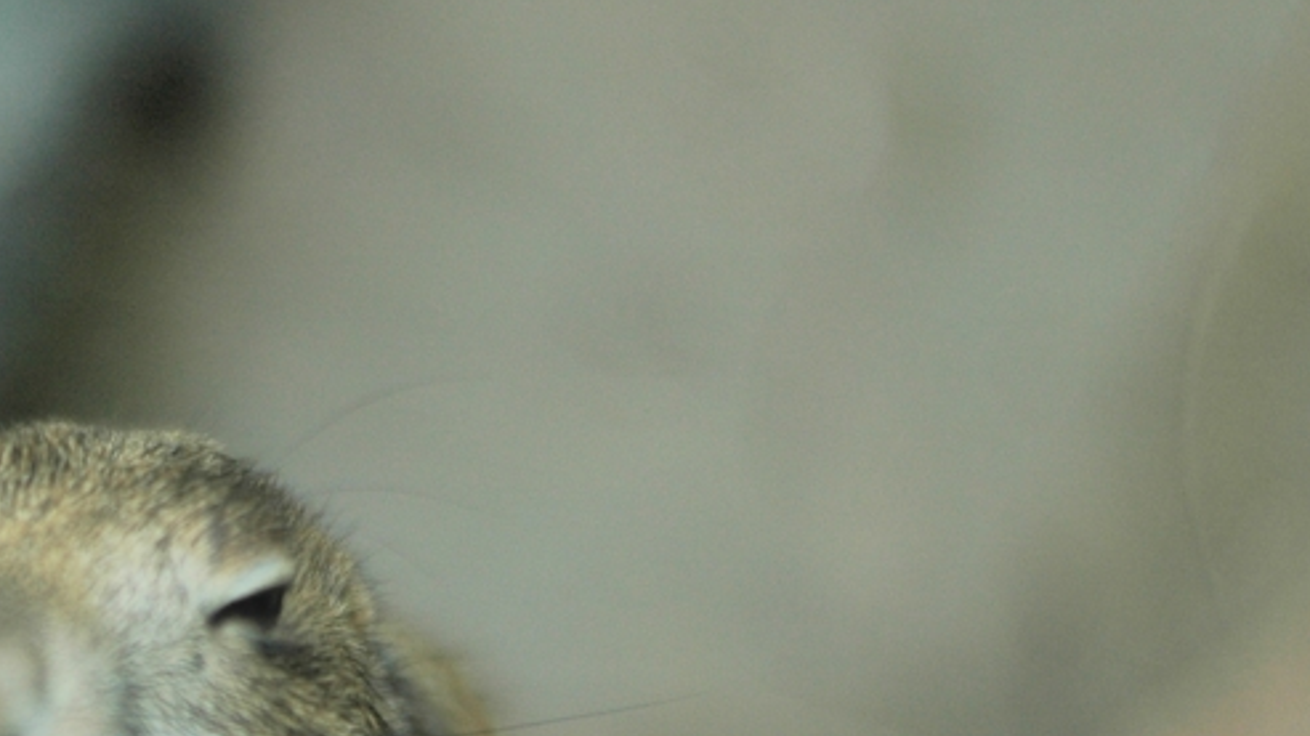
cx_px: 122
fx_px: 5660
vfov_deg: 7.4
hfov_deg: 13.1
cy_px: 845
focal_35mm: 163
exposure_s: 1/1000
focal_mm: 50
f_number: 1.8
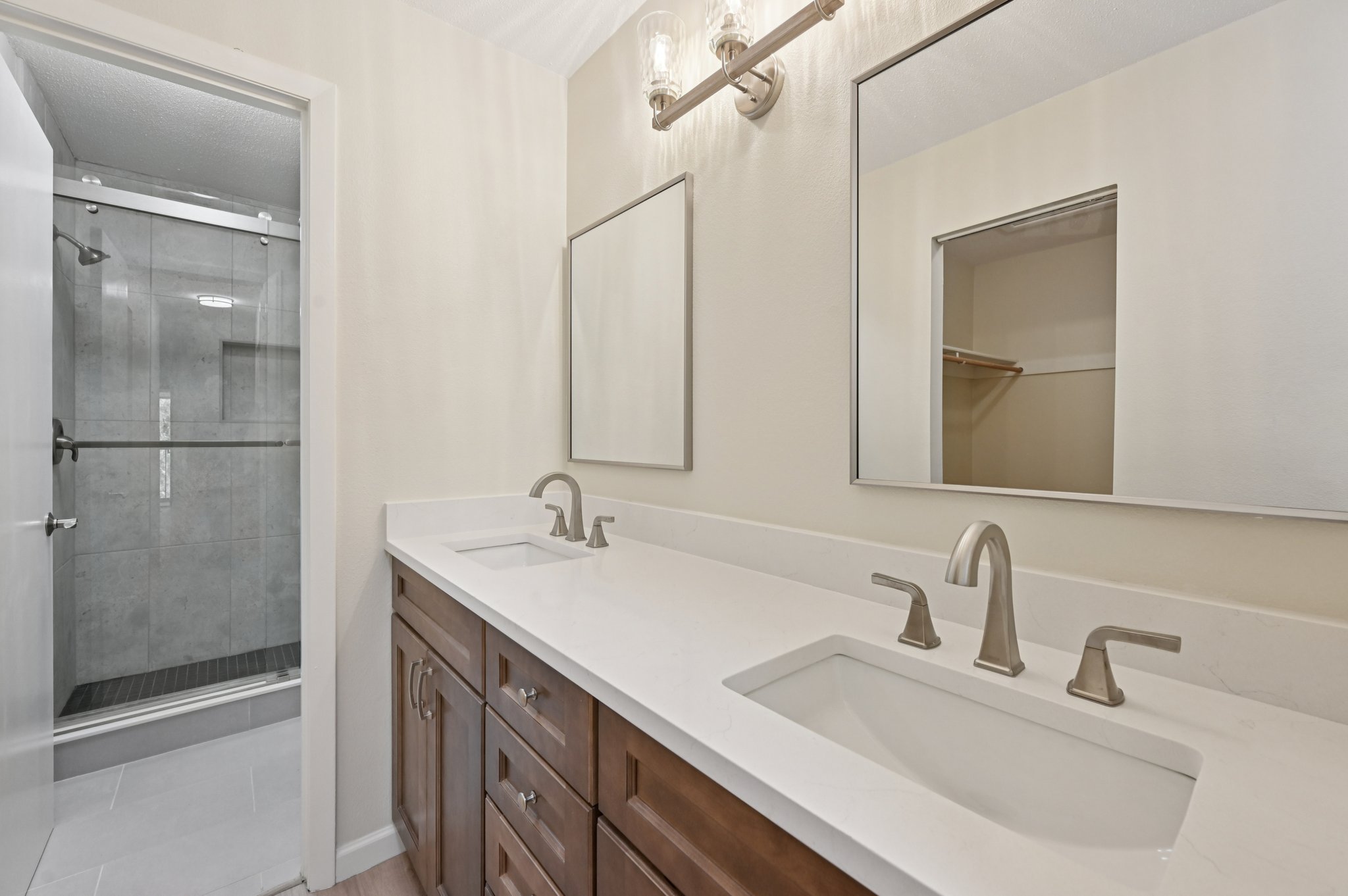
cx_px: 674
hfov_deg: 104.3
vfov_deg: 81.1
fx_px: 524
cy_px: 448
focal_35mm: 14
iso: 400
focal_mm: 14
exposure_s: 1/50
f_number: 8
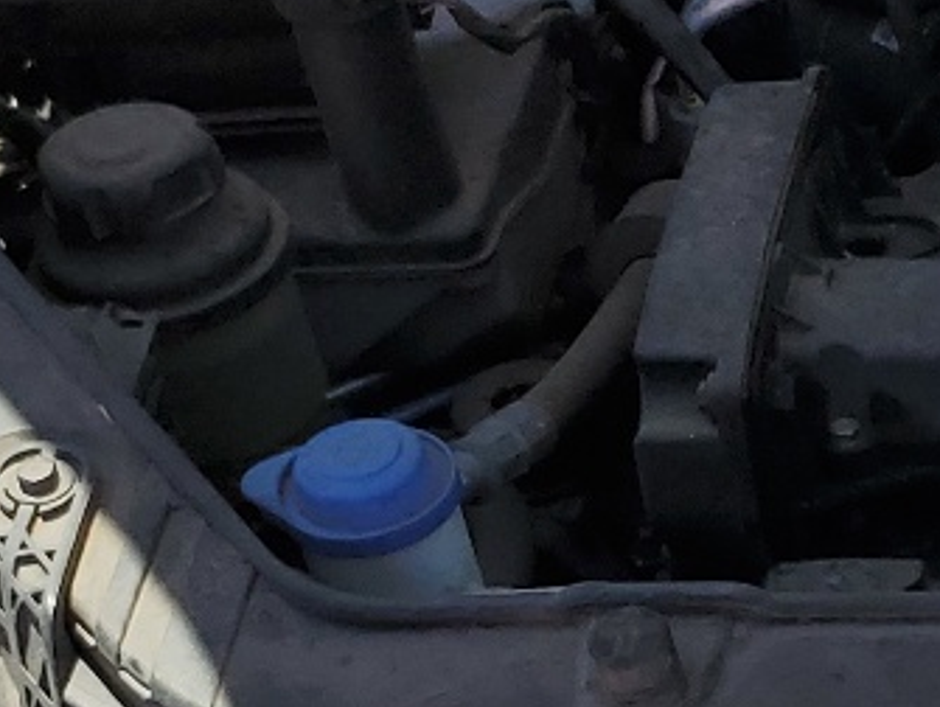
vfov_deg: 11.8
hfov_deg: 13.9
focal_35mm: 124
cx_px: 1762
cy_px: 802
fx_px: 3371
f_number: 1.5
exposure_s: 1/2000
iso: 50
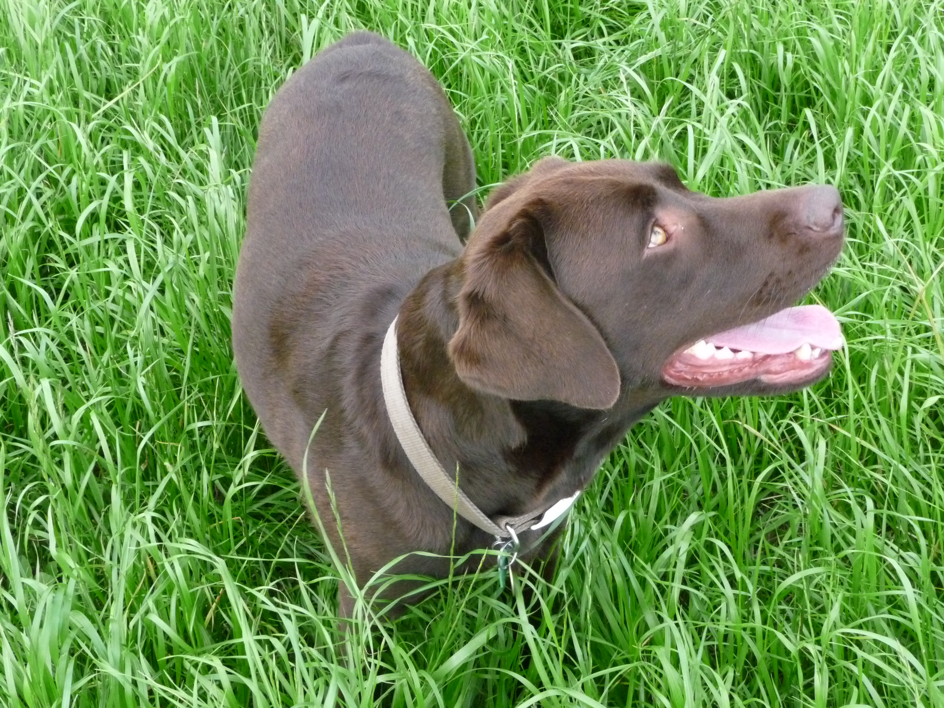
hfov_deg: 34.9
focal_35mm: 55
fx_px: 1500
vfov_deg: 26.6
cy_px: 354
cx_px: 472
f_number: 4.3
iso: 640
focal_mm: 9.3
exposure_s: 1/160
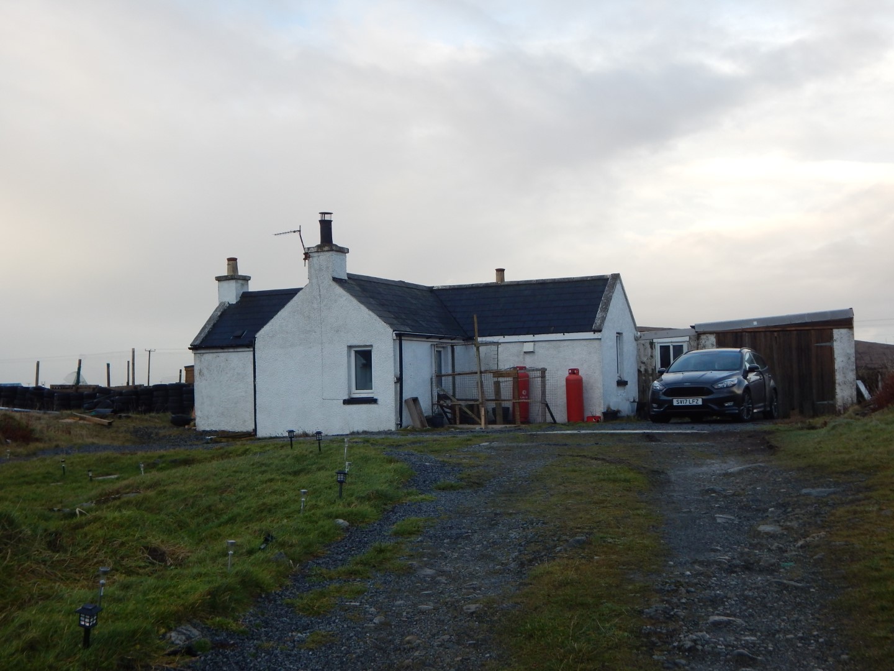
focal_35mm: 43
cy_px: 336
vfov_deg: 33.6
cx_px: 447
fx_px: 1111
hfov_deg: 43.9
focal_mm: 7.7
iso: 125
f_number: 3.6
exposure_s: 1/320
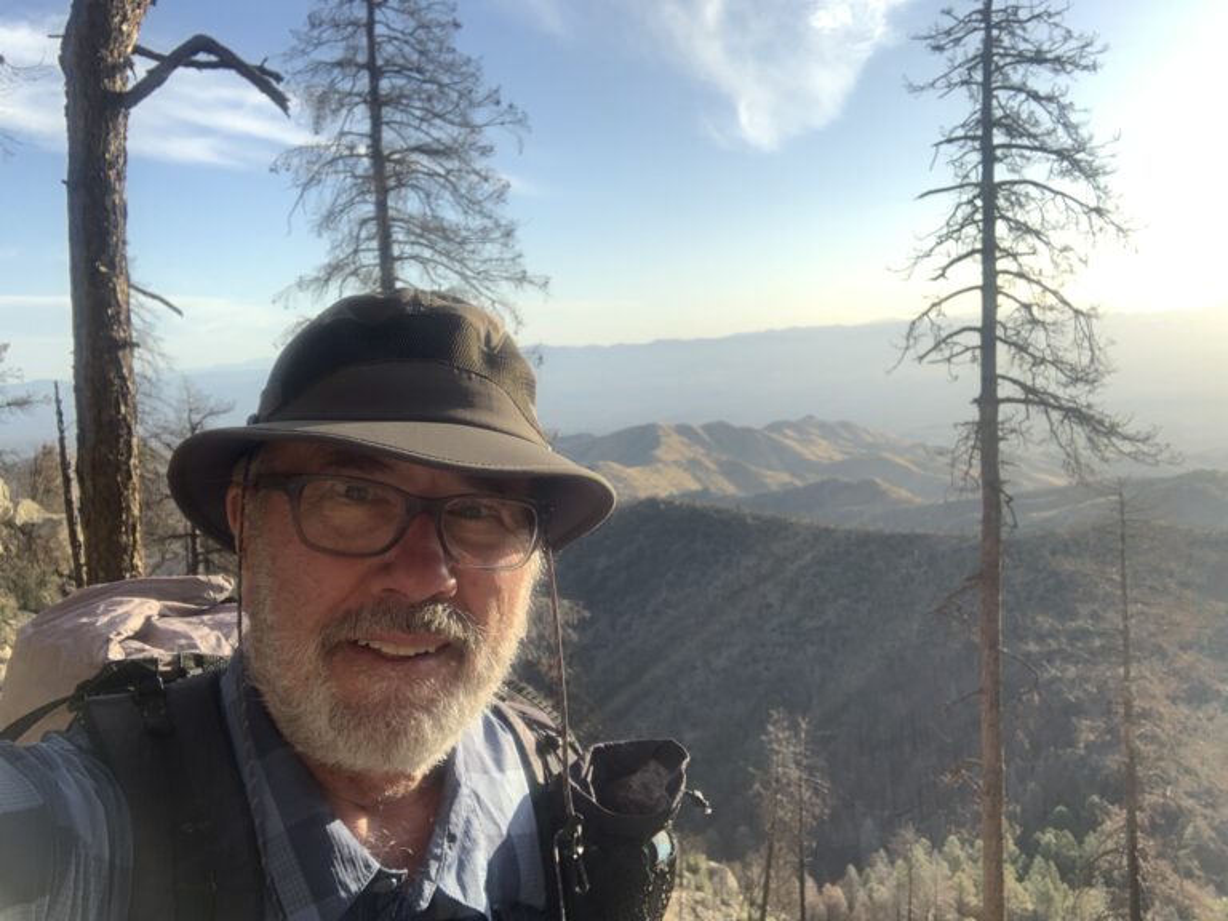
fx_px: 1135
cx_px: 614
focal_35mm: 32
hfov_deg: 56.8
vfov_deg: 44.2
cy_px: 460
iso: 16
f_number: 2.2
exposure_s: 1/204
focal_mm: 2.87
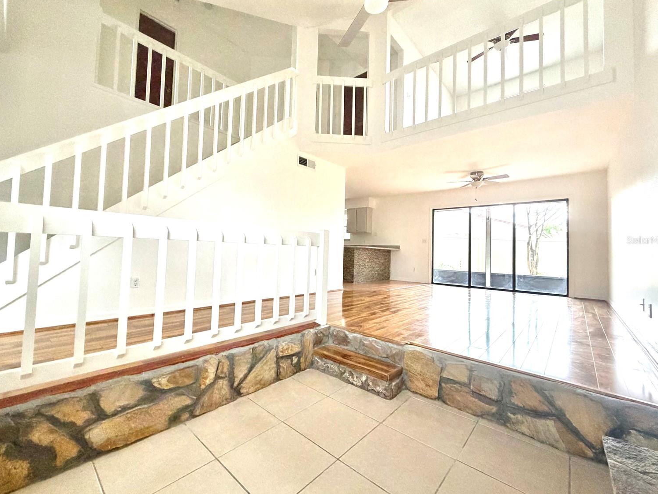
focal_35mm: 15
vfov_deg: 81.7
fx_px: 285
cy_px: 240
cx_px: 316
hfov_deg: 98.1
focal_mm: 2.22
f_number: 2.2
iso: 320
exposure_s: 1/108
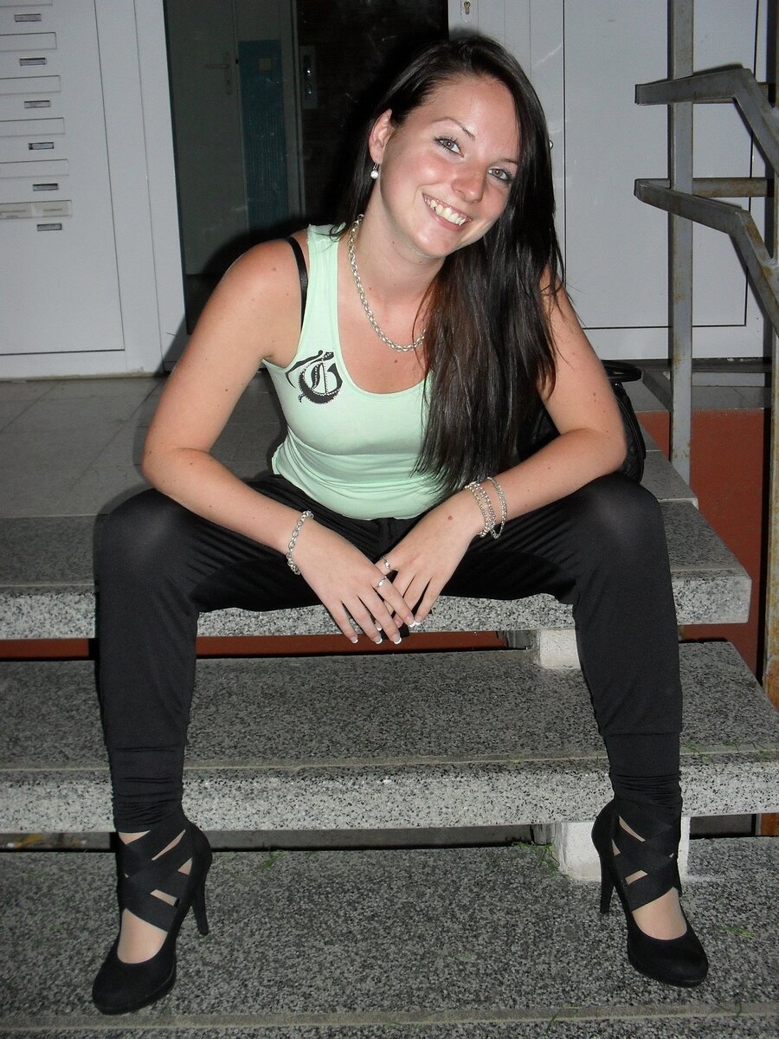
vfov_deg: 52.6
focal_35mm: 35
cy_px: 520
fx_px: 1050
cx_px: 390
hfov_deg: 40.7
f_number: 3.2
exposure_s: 1/45
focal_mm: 6.3
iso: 200
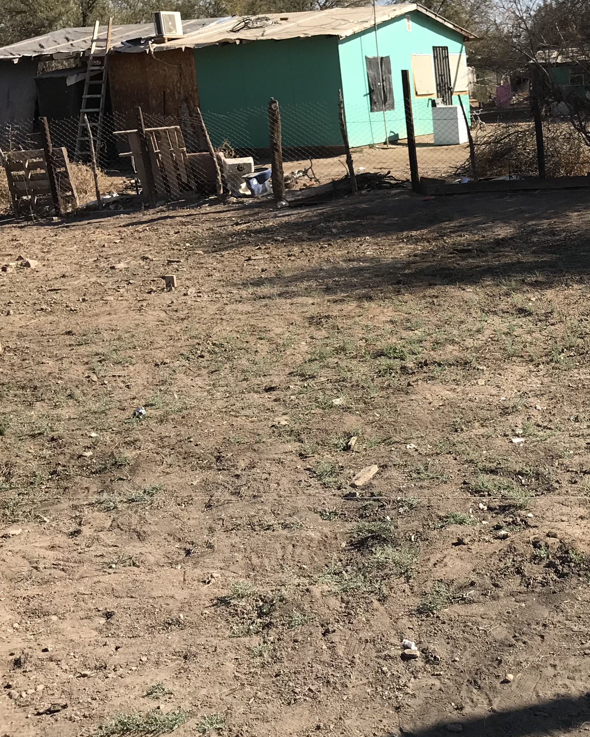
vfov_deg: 36.6
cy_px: 310
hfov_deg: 28.2
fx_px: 1113
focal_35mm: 51
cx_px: 565
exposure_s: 1/1953
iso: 20
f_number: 1.8
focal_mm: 3.99
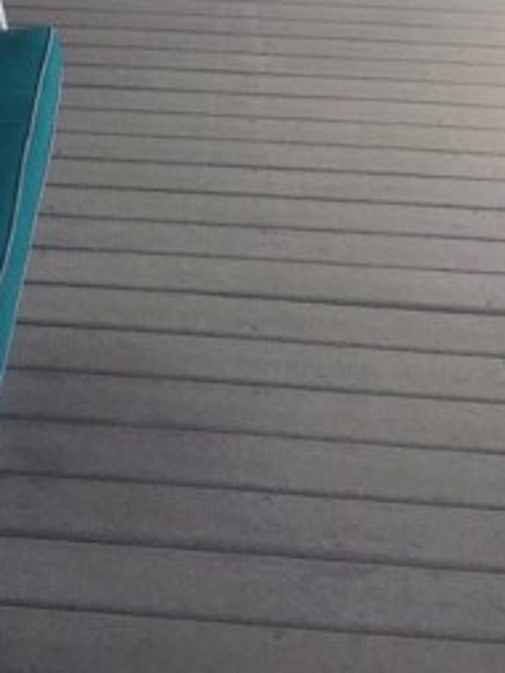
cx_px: 27
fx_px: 1710
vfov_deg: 19.5
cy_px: -327
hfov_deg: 16.5
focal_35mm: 88
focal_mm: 4.15
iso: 32
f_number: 2.2
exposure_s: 1/329
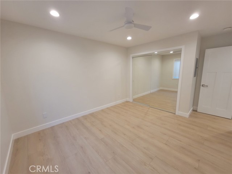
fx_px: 87
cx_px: 116
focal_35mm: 13
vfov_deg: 89.9
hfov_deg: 106.2
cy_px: 87
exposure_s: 1/60
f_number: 2.2
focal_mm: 2.2
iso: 160
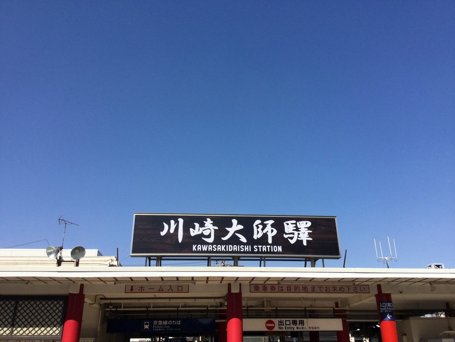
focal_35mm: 31
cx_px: 228
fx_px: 407
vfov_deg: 45.4
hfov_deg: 58.4
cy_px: 171
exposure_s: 1/1852
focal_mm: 3.3
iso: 25
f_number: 2.4
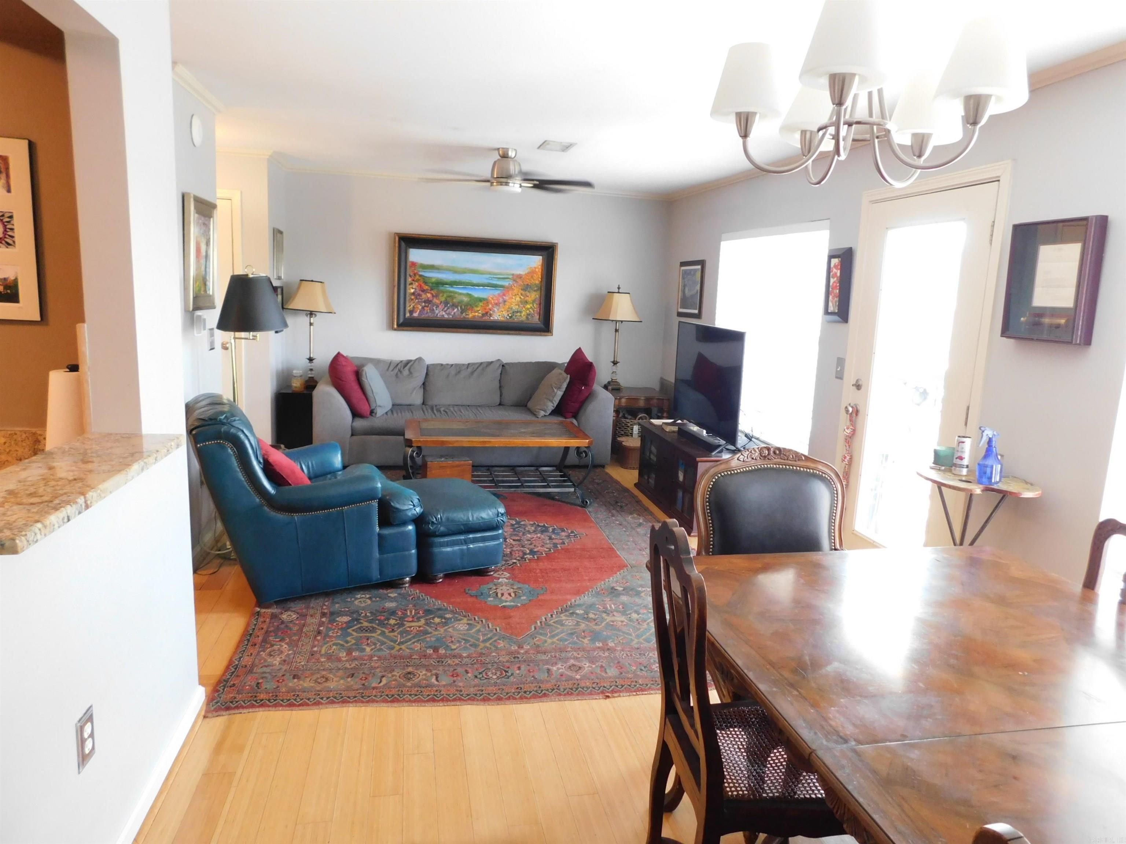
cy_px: 422
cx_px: 563
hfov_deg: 73.9
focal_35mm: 23
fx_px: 748
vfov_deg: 58.9
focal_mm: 4
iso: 250
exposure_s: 1/30
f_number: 3
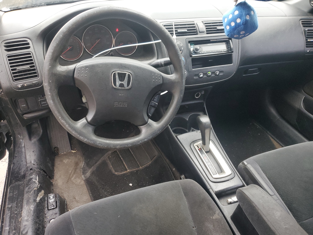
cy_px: 118
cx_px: 156
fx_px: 235
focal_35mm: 26
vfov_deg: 53.1
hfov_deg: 67.3
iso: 97
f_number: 1.5
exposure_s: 1/120
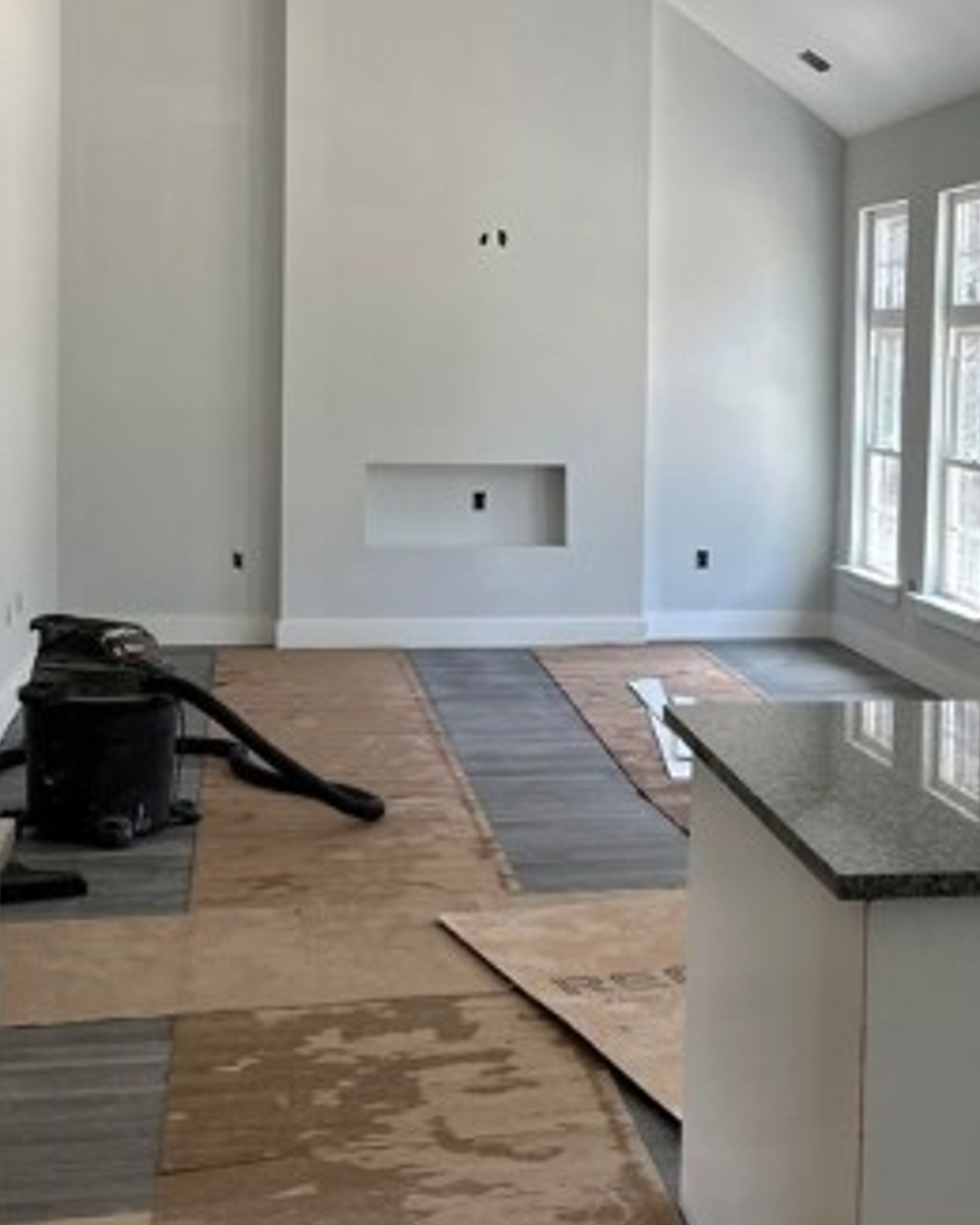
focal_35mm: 60
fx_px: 2175
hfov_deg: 24.8
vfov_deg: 31.4
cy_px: 482
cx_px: 837
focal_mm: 5.7
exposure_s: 1/121
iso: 40
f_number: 1.5
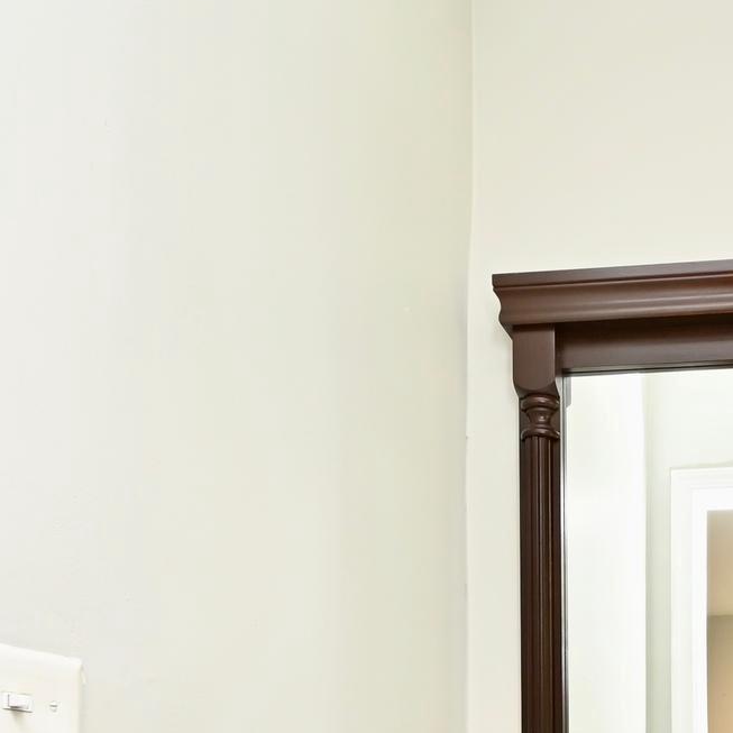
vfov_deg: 37.1
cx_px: 735
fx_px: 958
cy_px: 748
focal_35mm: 40
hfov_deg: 37.4
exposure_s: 1/15
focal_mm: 10
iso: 200
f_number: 7.1
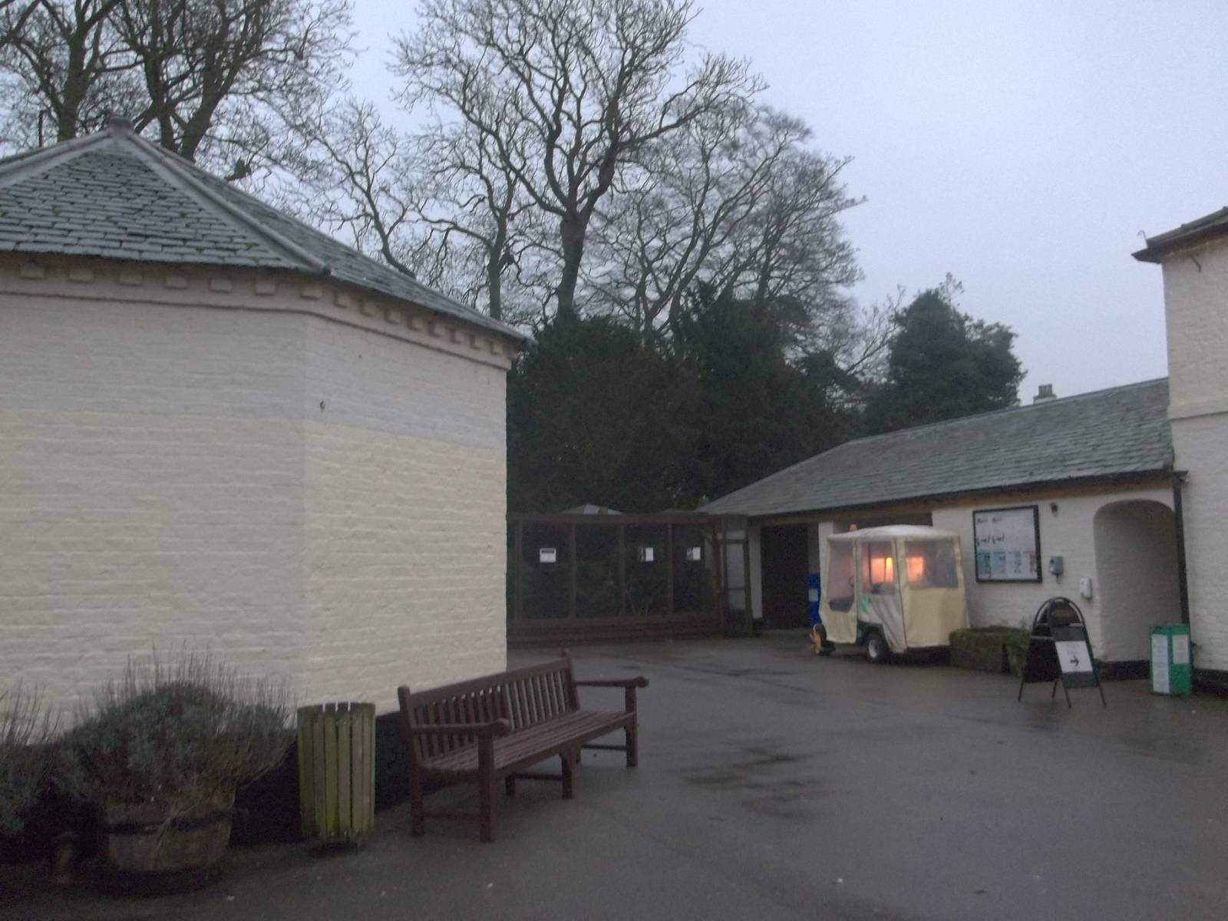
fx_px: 1171
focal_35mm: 33
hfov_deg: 55.4
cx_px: 614
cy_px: 460
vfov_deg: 42.9
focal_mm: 5.9
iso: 238
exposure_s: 1/8
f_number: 3.3
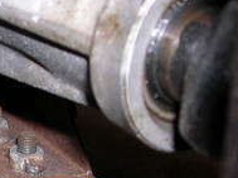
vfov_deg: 11.5
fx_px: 885
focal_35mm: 129
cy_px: 88
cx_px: -86
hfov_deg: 14.6
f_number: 2.8
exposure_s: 1/60
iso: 100
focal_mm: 8
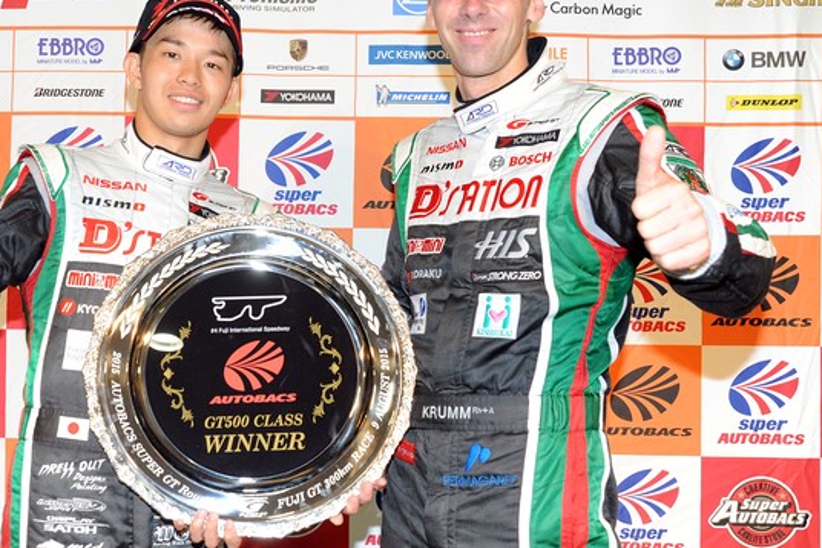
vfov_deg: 28.6
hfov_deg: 41.6
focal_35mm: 47
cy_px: 249
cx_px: 313
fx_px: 1073
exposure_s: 1/125
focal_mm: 35
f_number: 5.6
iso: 1600
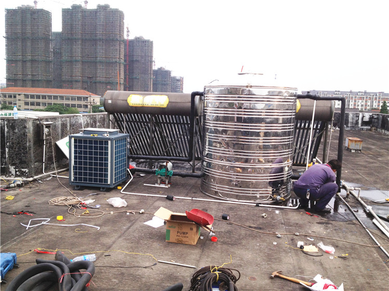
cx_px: 194
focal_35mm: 35
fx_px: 393
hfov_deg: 52.6
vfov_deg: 40.7
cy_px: 146
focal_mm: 4.28
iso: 64
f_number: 2.4
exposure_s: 1/536
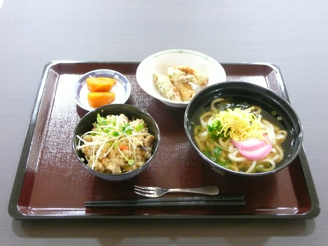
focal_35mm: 43
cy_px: 123
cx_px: 164
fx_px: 407
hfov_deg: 43.9
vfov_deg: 33.6
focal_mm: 7
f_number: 4
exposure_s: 1/4
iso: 400
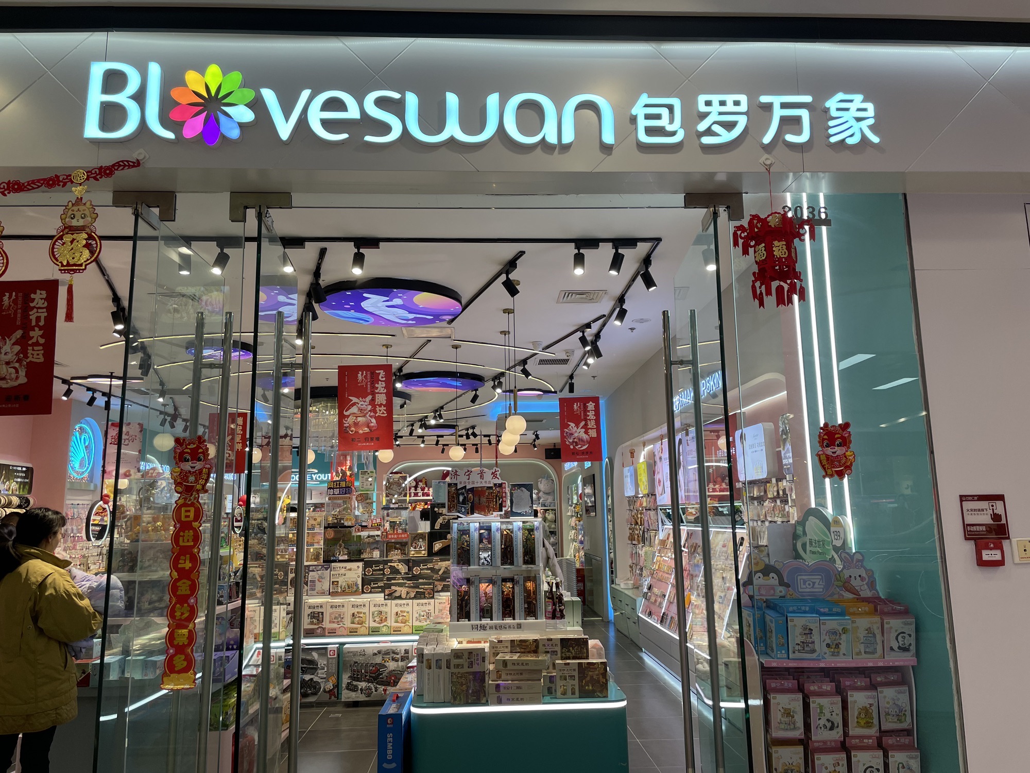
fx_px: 774
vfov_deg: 53.1
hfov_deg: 67.3
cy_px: 386
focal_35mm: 26
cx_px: 515
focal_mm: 4.2
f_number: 1.6
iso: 32
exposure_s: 1/109
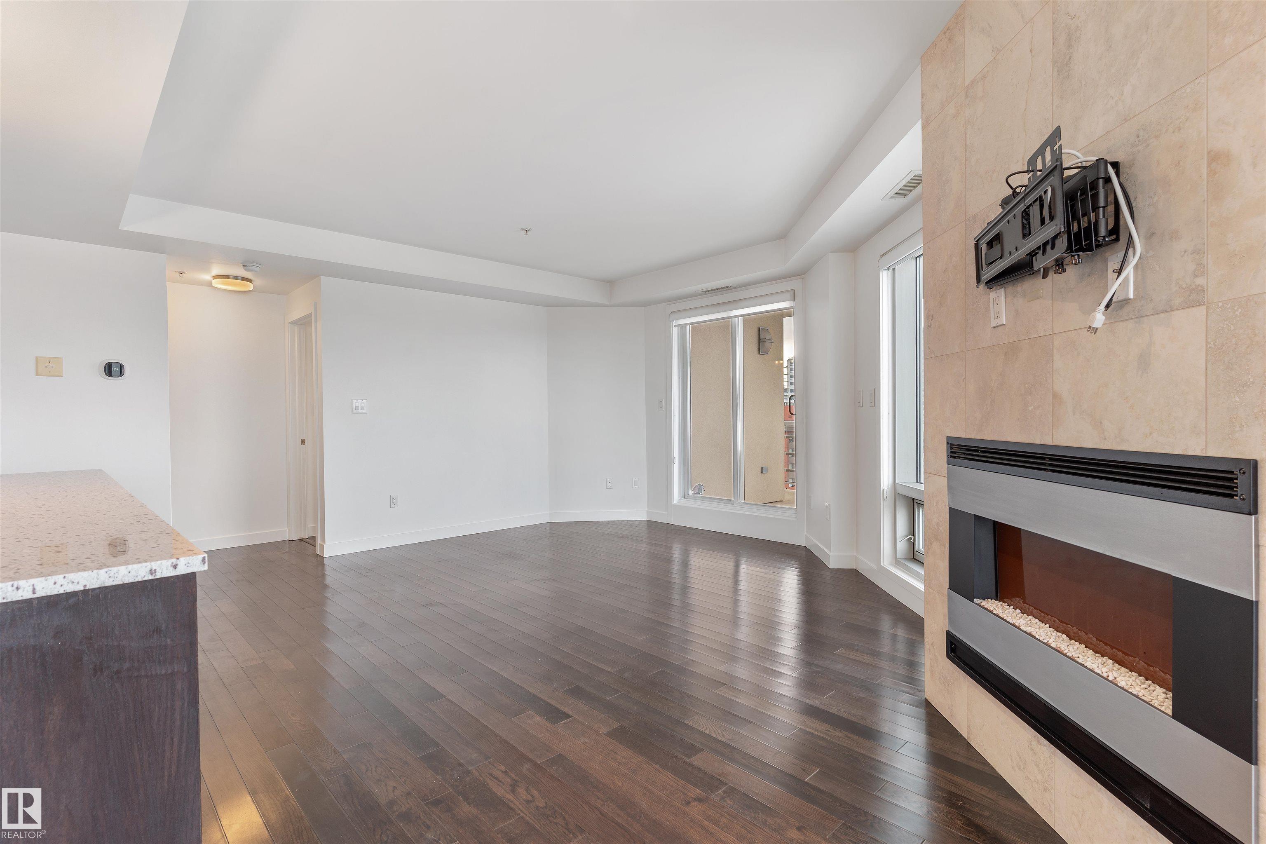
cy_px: 422
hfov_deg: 93.3
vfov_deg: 70.4
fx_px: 598
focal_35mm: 17
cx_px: 633
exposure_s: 1/1.43
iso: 200
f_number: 8
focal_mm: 17
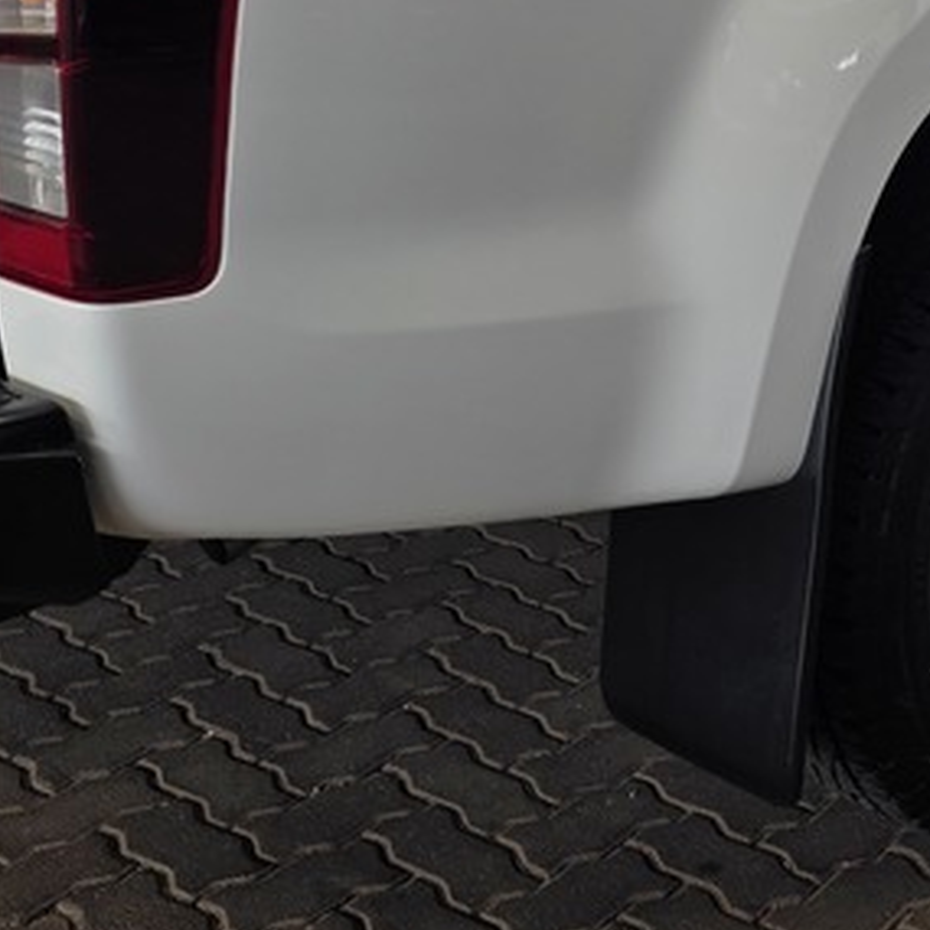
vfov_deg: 22.6
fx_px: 2219
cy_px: -42
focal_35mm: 73
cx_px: 721
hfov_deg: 23.4
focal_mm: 6.25
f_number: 1.7
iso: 40
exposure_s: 1/359
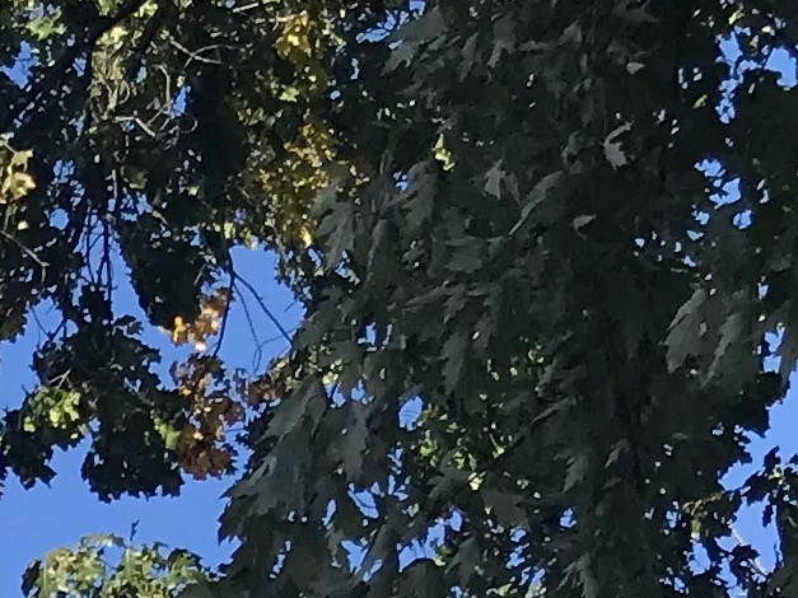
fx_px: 4149
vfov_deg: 7.4
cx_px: -704
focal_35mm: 180
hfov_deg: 10.3
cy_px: 1727
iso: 20
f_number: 1.8
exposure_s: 1/1076
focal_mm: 3.99
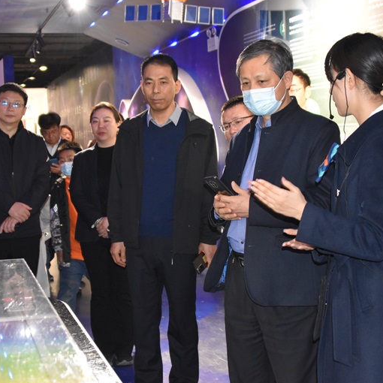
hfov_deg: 30.5
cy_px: 192
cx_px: 176
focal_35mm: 56
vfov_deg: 30.6
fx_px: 701
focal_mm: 28
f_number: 3.5
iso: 3200
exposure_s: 1/60
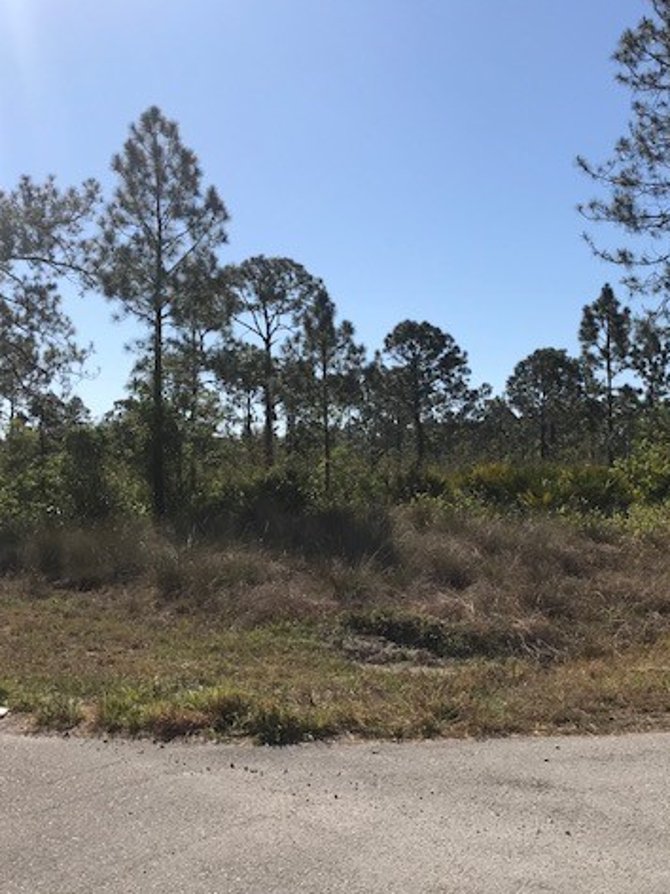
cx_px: 422
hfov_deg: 37.5
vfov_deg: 49.0
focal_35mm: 38
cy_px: 441
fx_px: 981
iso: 20
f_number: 1.8
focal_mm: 3.99
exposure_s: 1/4000
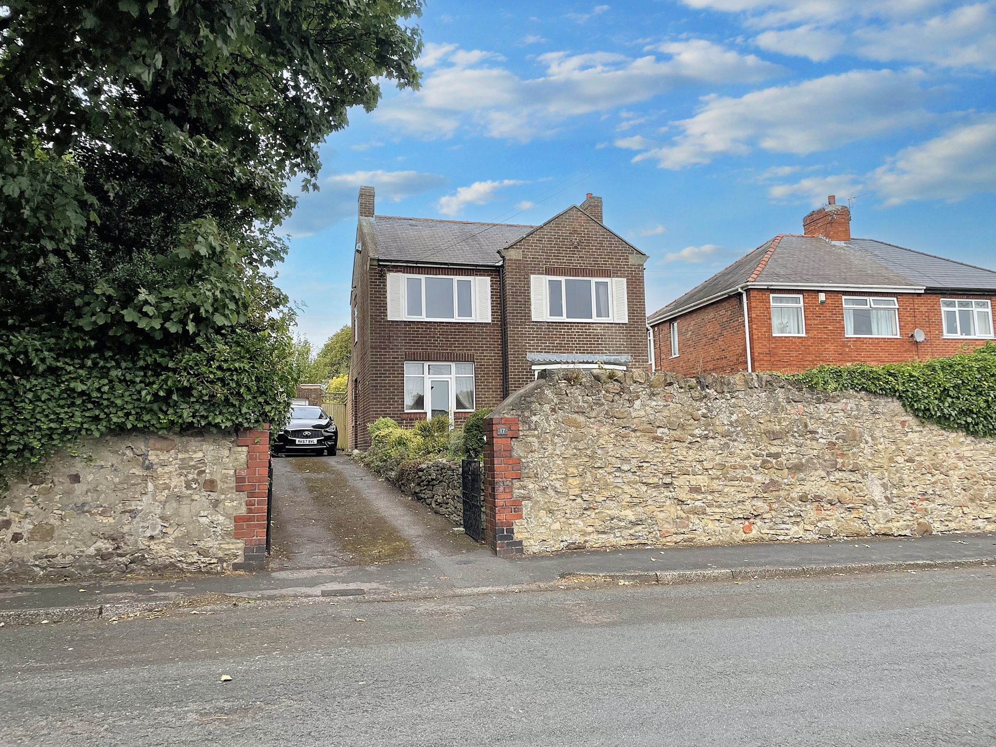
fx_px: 748
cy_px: 374
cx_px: 498
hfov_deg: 67.3
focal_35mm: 26
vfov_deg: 53.1
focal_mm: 4.2
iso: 32
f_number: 1.6
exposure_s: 1/2564
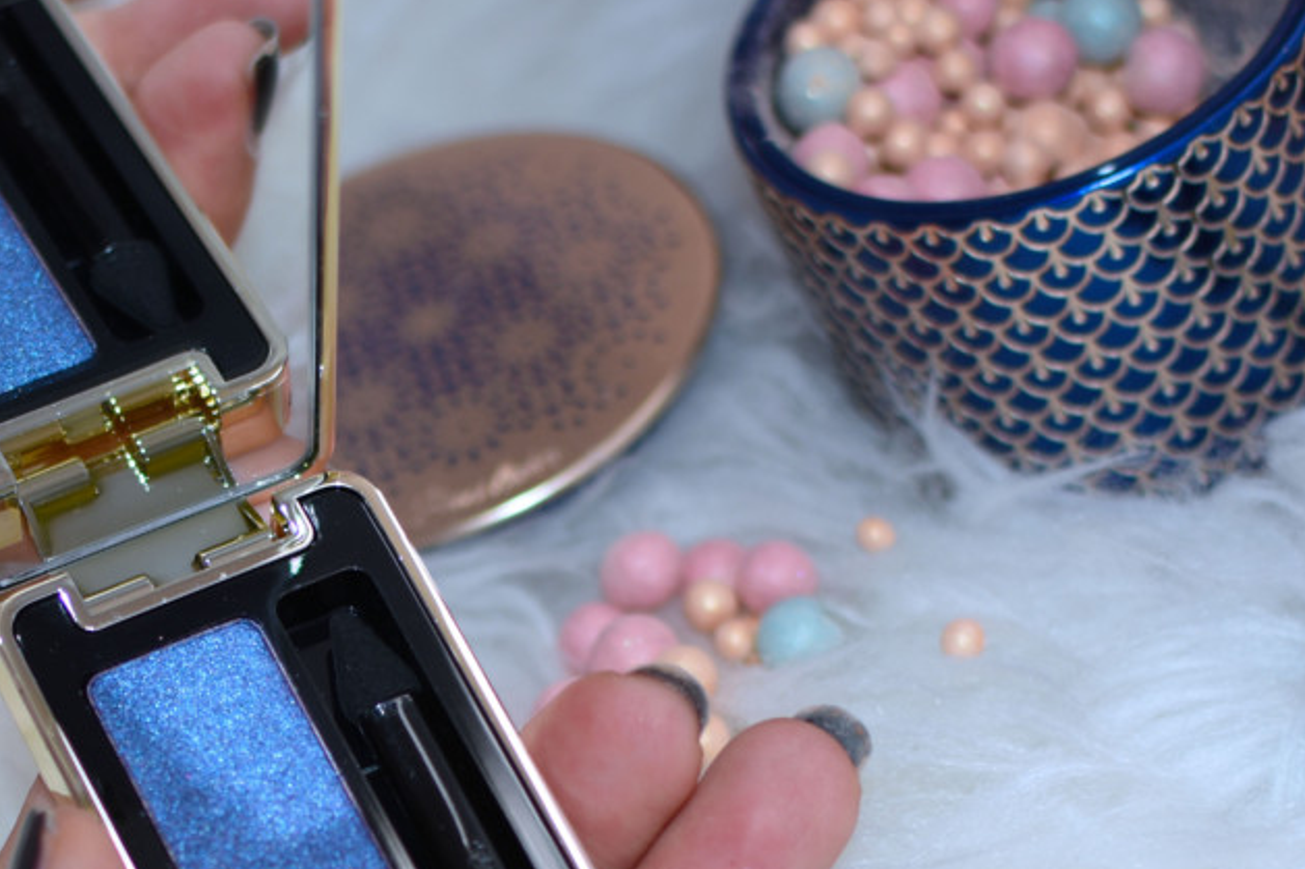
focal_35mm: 120
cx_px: 299
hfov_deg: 16.9
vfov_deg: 11.3
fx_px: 4354
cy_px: 817
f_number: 2.8
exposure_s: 1/250
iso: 100
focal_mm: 35
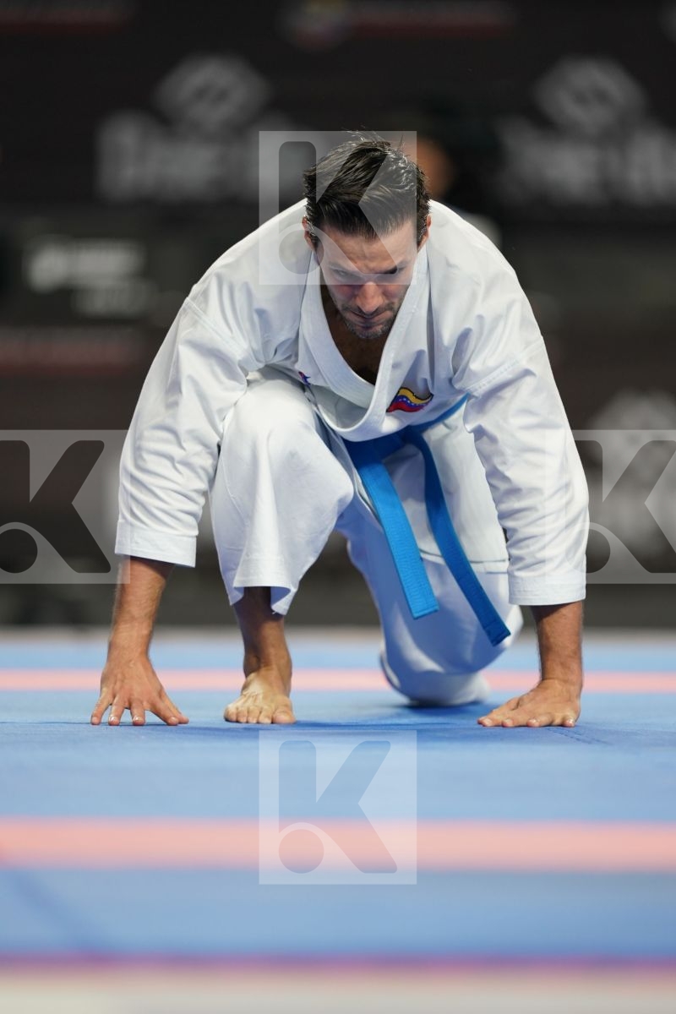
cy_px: 507
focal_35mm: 400
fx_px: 11266
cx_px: 338
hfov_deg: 3.4
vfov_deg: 5.2
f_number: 2.8
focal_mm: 400
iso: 1000
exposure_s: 1/500
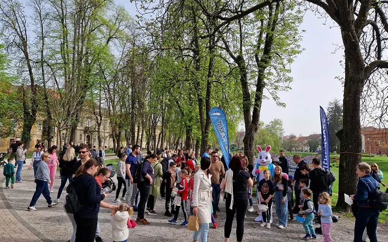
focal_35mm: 25
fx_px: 264
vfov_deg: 49.3
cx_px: 193
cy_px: 121
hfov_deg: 72.5
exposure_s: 1/958
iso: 50
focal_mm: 5.4
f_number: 1.8
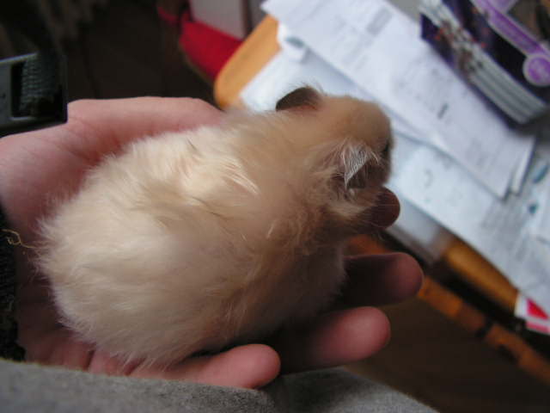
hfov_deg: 51.4
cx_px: 275
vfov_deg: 39.7
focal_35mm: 36
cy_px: 206
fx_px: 572
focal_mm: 6
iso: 100
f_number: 3.2
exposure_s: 1/30
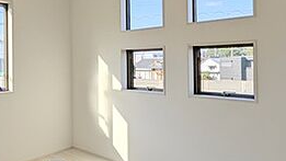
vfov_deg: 37.5
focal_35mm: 31
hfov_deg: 62.2
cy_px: 58
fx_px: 235
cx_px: 119
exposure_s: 1/1429
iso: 50
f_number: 1.7
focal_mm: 2.02
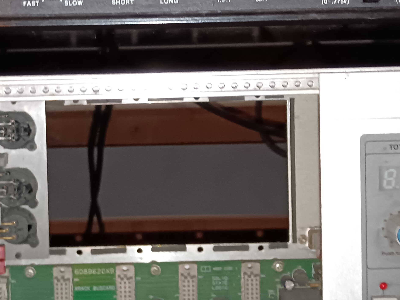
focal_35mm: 83
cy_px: 124
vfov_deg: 17.8
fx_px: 959
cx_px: 147
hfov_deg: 23.5
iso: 1612
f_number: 1.9
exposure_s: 1/25
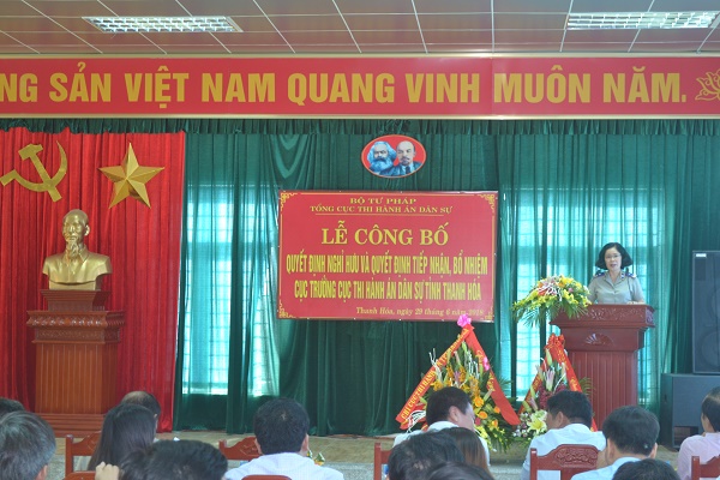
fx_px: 1350
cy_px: 240
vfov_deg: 20.2
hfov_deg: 29.9
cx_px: 360
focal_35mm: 68
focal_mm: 45
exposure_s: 1/15
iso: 640
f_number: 5.3
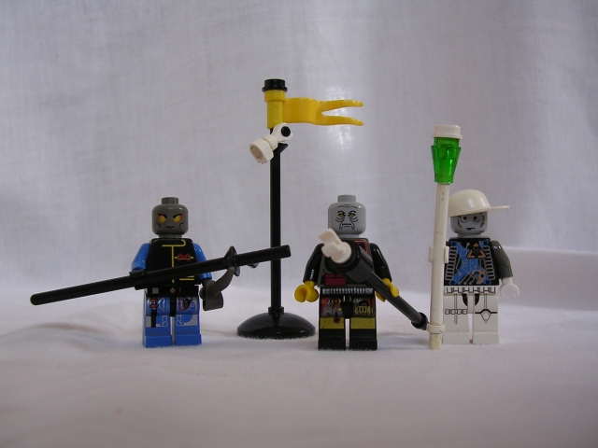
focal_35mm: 38
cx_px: 299
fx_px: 656
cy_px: 224
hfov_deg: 49.0
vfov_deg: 37.7
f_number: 2.8
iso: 100
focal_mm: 5.8
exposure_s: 1/38.1
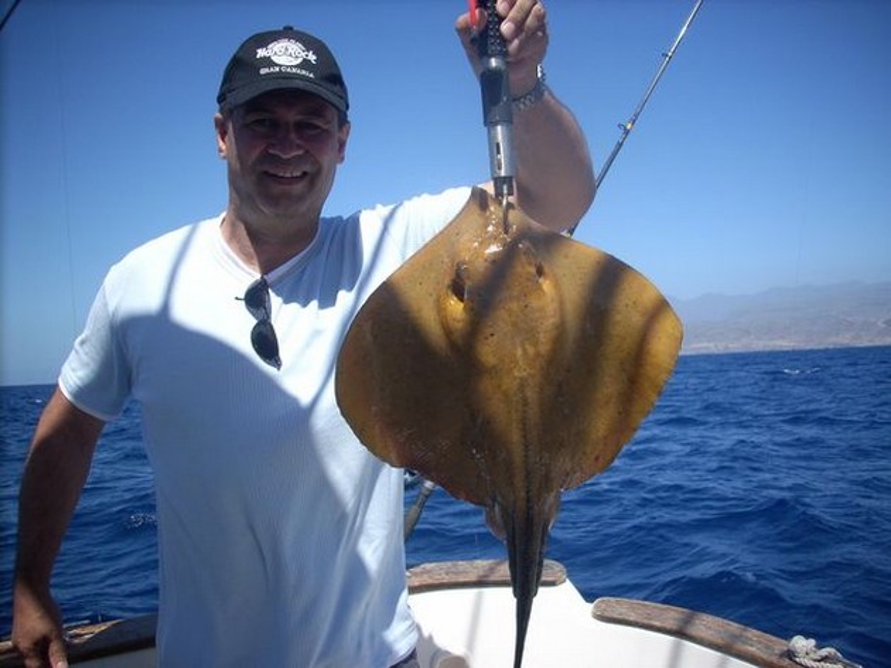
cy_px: 334
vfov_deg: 38.6
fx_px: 952
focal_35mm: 37
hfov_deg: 50.2
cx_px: 446
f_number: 5.6
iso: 64
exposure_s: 1/261
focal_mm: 6.2
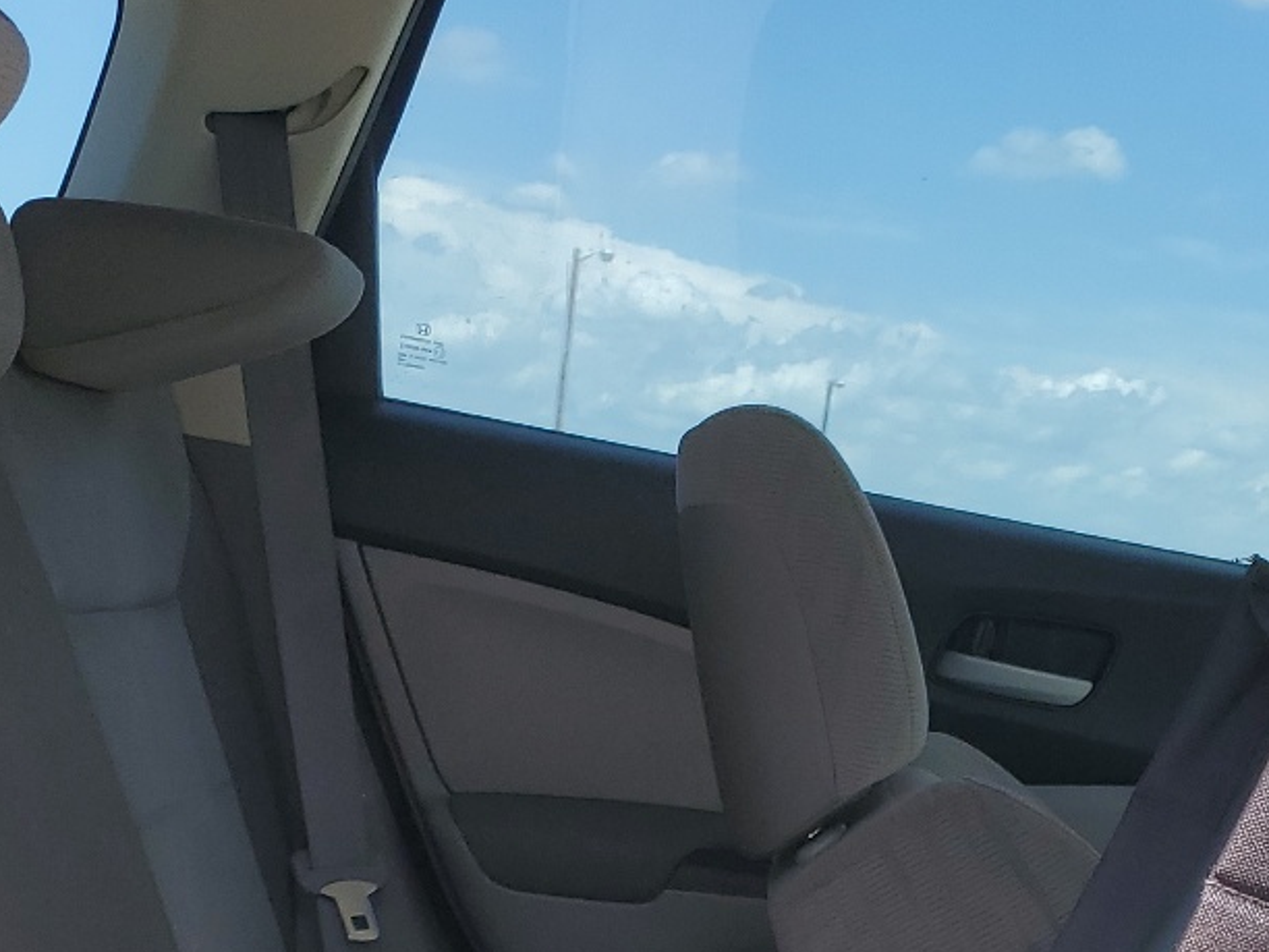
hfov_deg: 28.5
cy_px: 1128
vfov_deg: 20.3
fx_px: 2493
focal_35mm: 68
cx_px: 784
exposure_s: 1/909
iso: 50
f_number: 1.5
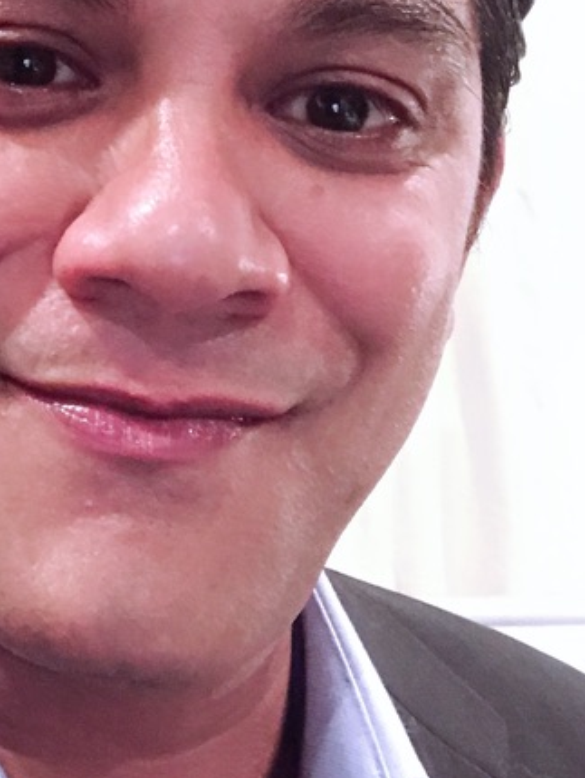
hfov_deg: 19.1
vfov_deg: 25.3
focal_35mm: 76
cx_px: 56
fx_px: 1711
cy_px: 194
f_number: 2.2
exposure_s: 1/15
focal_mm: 2.87
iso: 200
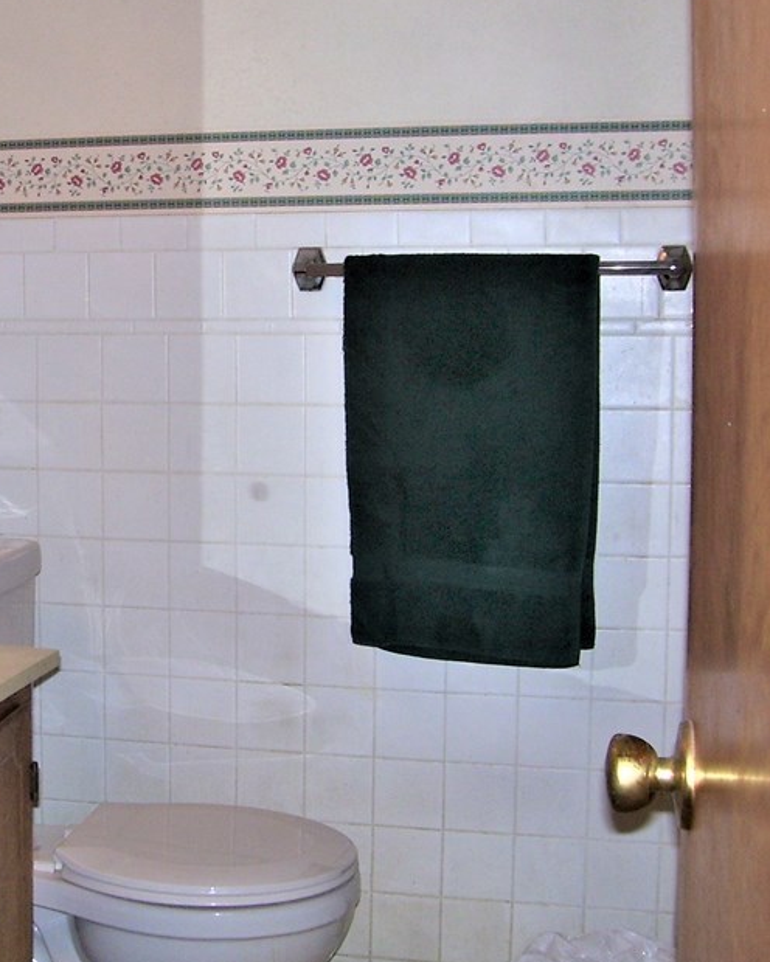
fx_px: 1652
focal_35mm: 58
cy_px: 402
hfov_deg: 25.4
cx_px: 75
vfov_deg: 32.4
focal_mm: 6
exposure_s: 1/60
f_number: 2.7
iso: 80
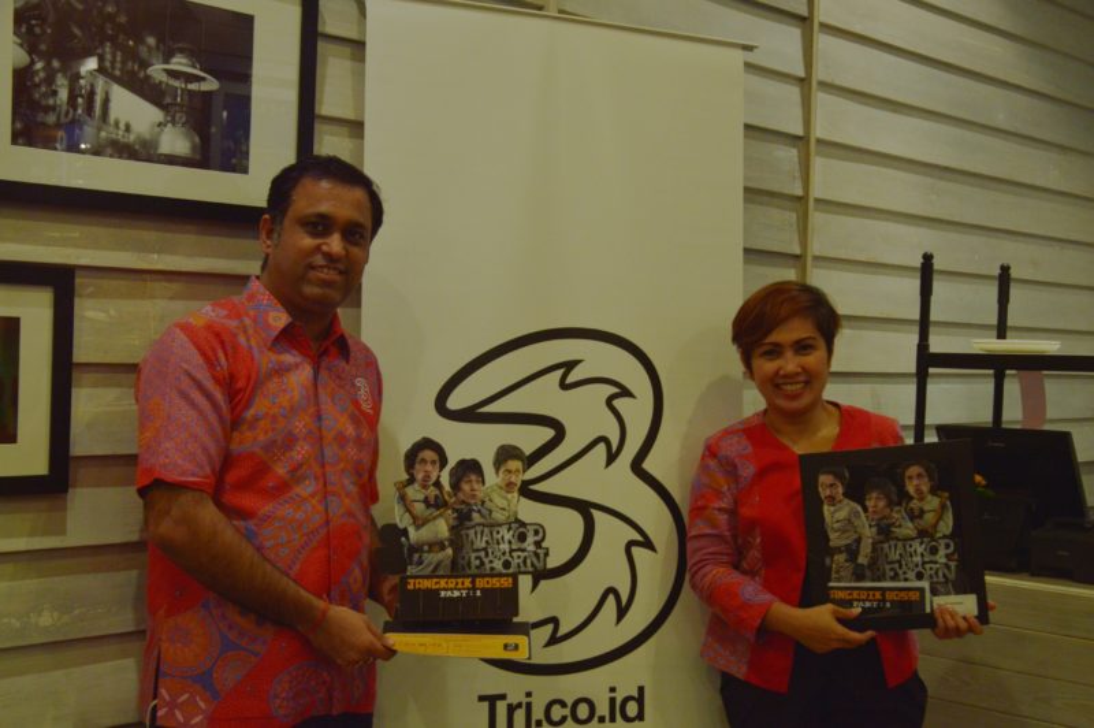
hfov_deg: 46.4
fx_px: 1275
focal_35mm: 42
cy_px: 364
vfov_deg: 31.8
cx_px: 547
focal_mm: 28
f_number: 6.3
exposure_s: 1/25
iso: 400
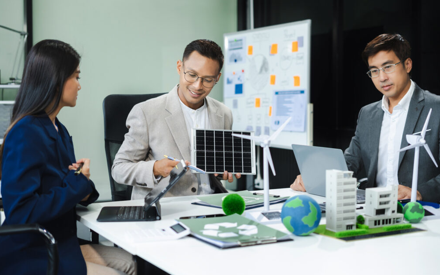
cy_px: 128
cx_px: 223
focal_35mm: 52
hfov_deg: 38.9
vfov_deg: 24.9
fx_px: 623
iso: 320
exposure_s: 1/125
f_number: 2.5
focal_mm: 50
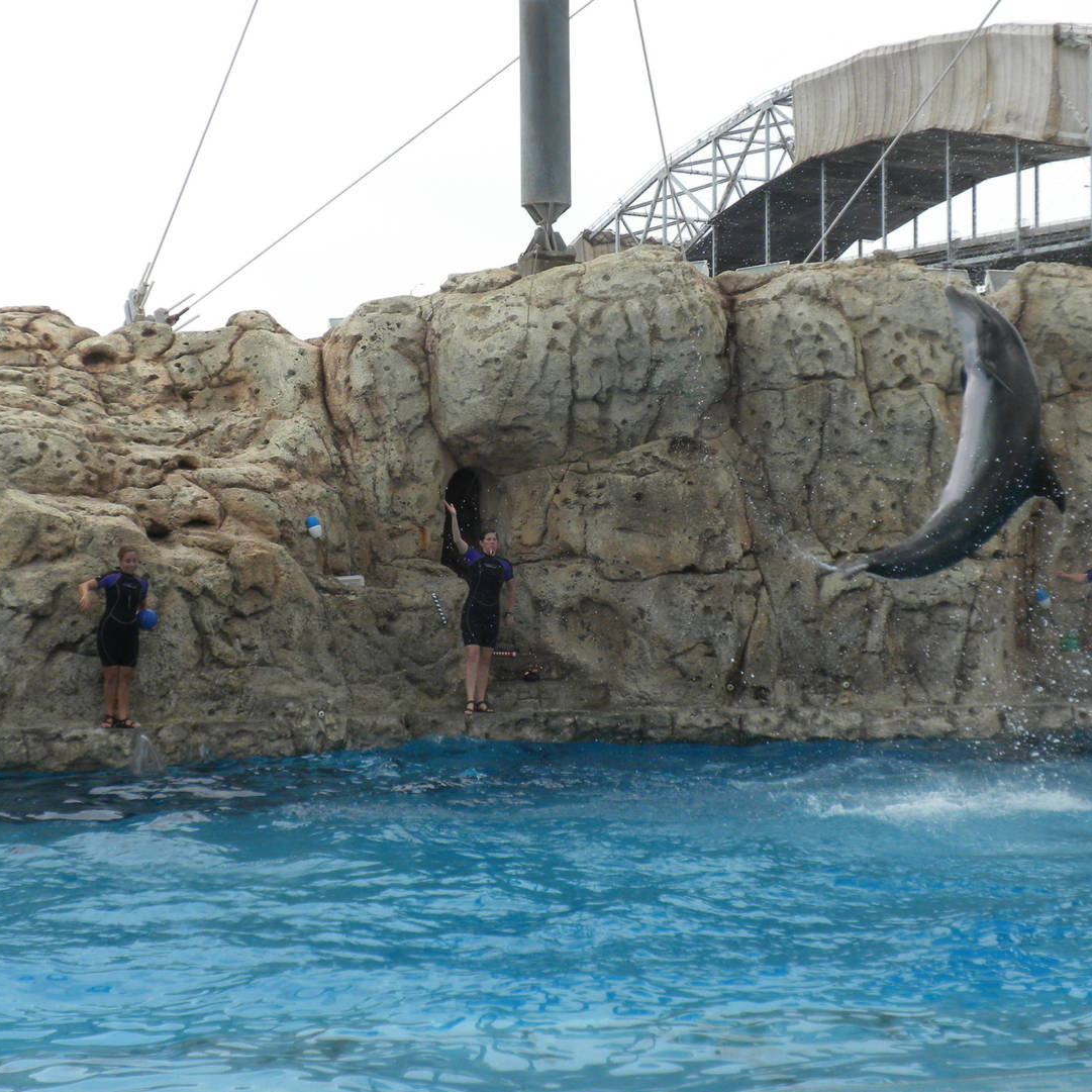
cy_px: 525
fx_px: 2427
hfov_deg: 25.4
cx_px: 512
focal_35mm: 68
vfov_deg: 25.4
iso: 99
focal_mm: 9.1
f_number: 4.3
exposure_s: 1/498
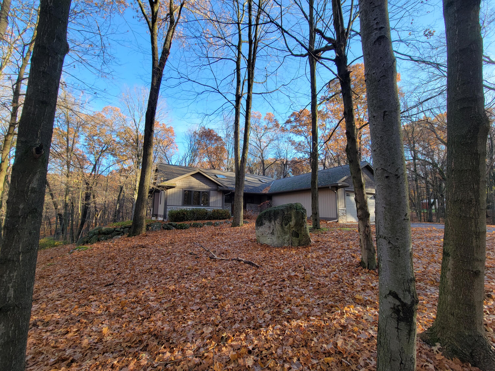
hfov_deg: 106.2
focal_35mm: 13
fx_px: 186
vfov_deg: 89.9
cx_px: 248
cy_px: 186
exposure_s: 1/218
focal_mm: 2.2
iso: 50
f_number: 2.2
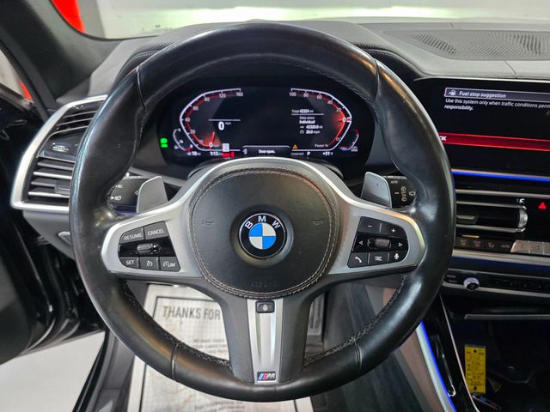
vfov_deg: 58.9
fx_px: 365
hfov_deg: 73.9
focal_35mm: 23
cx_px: 275
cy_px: 206
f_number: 1.7
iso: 500
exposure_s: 1/120
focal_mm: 6.3
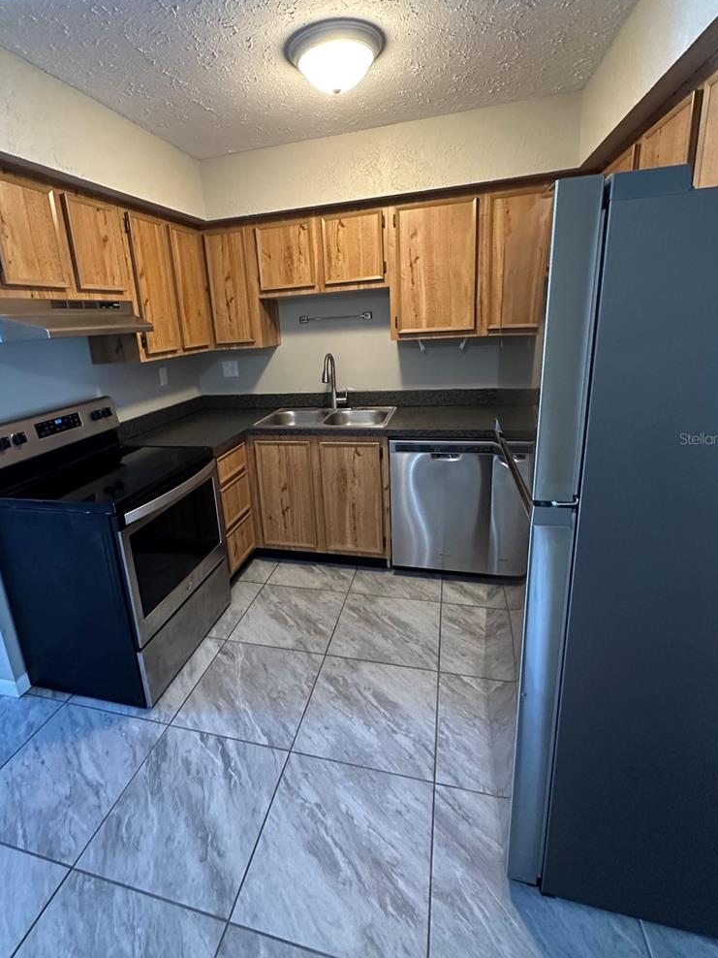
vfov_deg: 90.8
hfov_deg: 74.4
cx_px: 312
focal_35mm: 17
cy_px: 438
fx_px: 470
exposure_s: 1/60
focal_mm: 2.22
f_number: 2.2
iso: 500
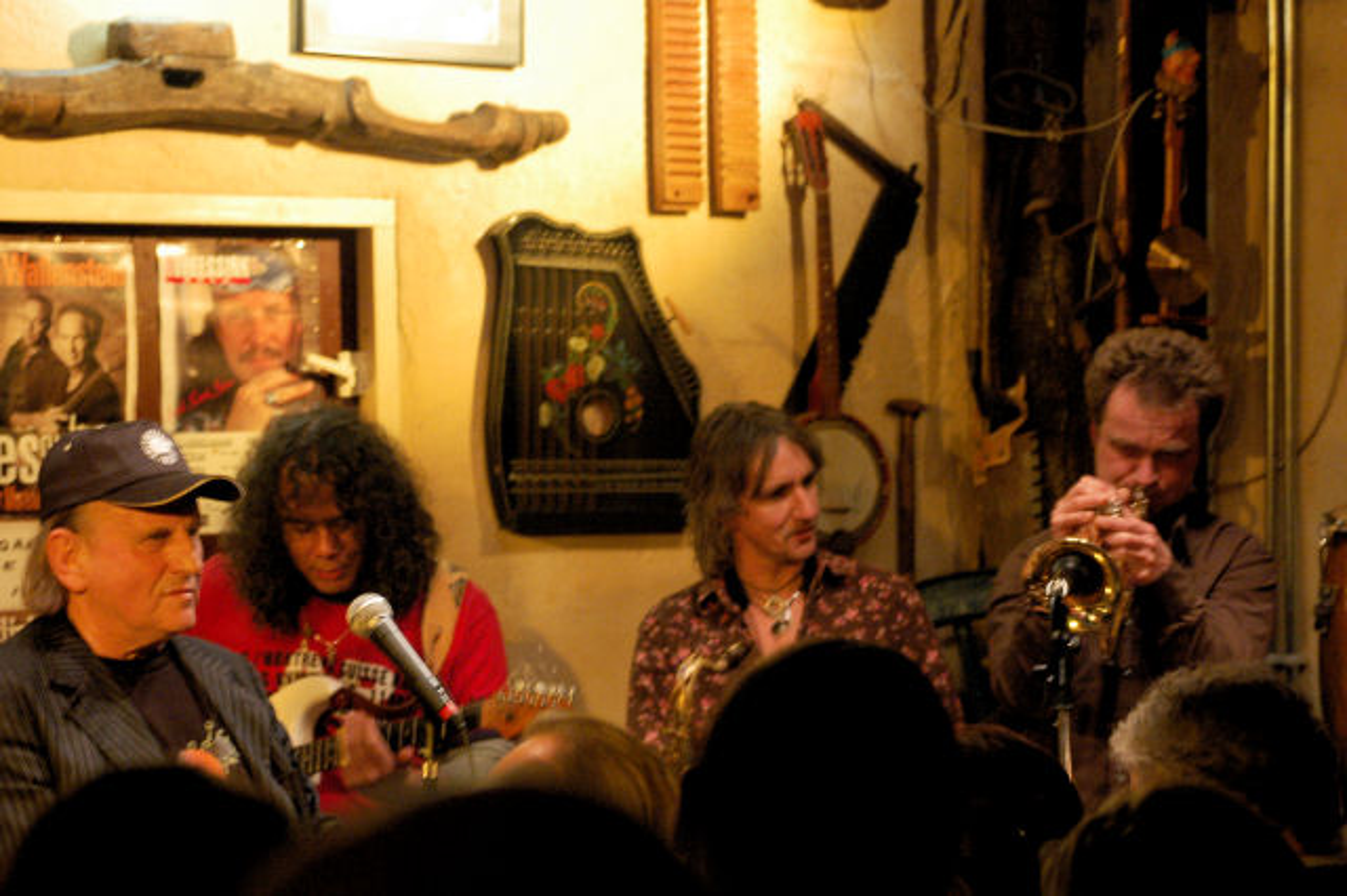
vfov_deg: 11.4
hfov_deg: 17.1
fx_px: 4487
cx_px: 674
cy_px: 448
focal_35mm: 120
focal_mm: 80
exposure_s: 1/10
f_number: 5
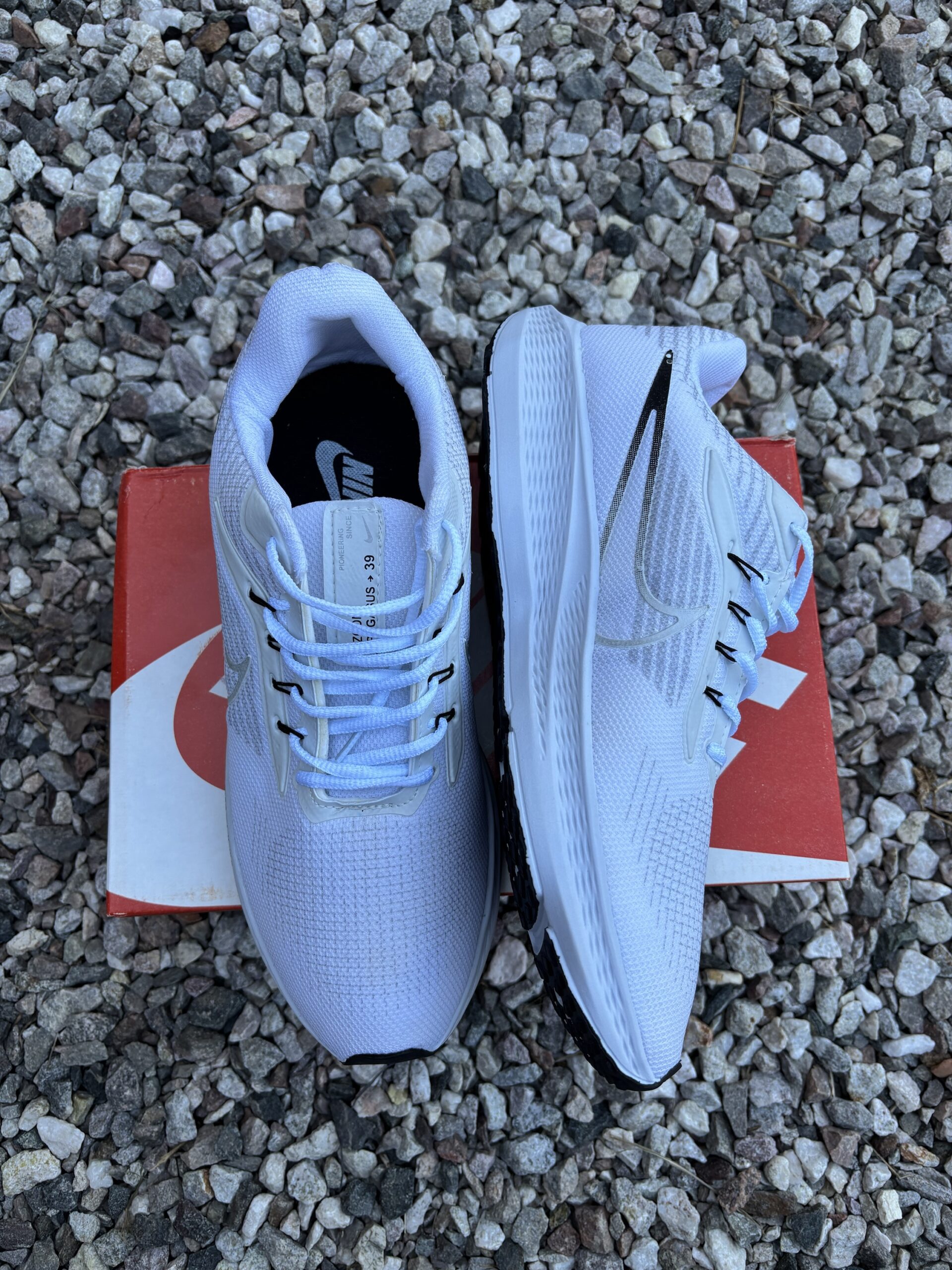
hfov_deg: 53.1
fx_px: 953
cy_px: 635
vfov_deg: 67.3
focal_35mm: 26
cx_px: 476
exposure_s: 1/156
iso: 40
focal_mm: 5.96
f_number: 1.6
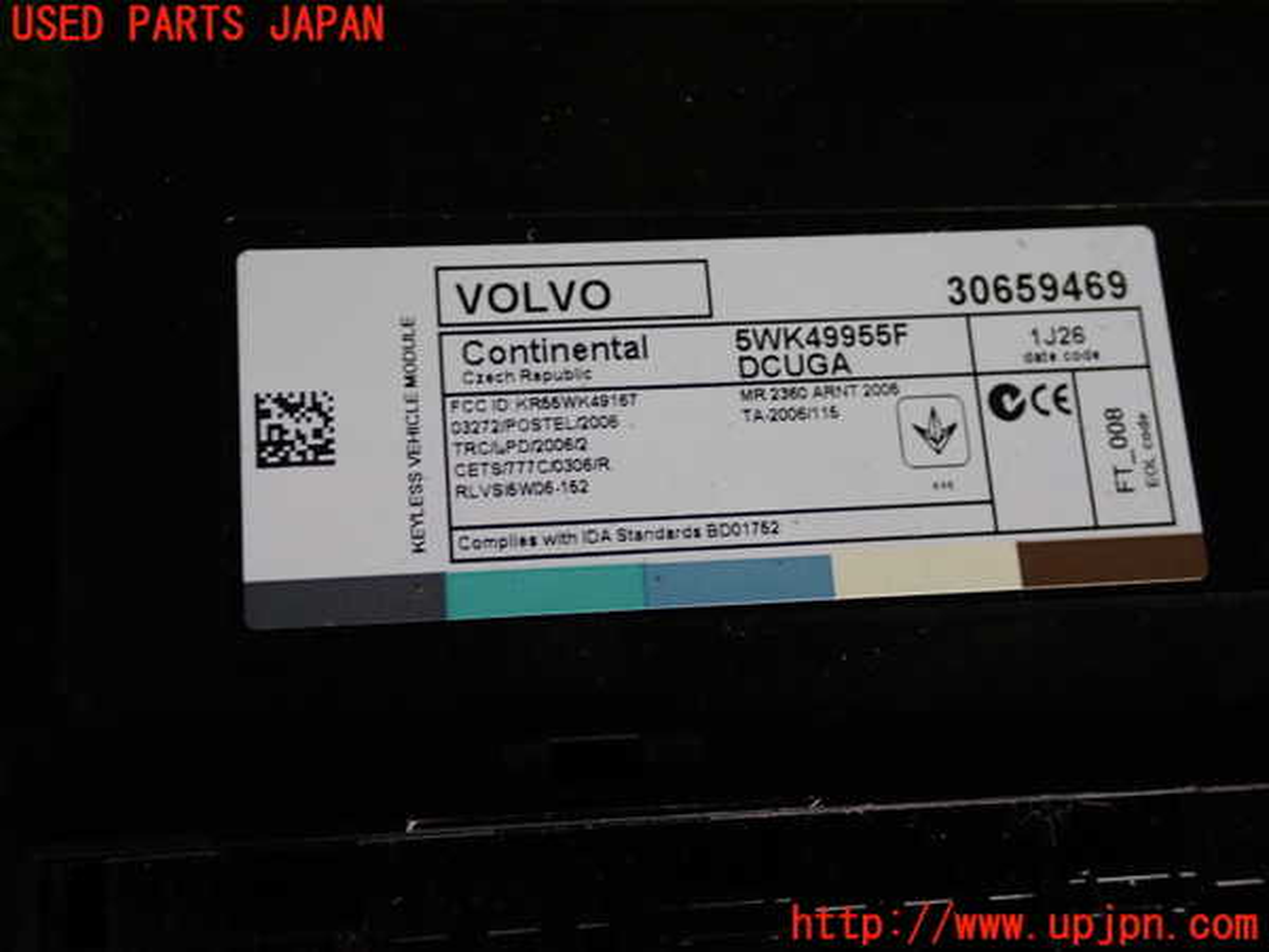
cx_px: 634
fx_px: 1613
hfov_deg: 42.9
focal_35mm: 44
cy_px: 476
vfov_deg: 32.9
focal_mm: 7.84
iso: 200
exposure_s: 1/80
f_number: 2.9
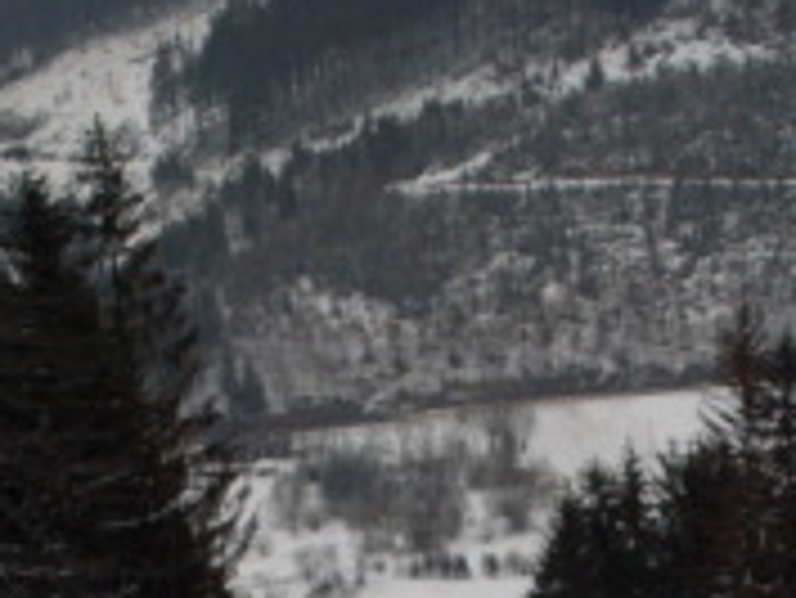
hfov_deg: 19.0
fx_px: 2370
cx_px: 526
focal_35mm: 103
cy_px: 787
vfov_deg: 13.8
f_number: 8.4
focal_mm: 6.3
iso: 80
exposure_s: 1/180
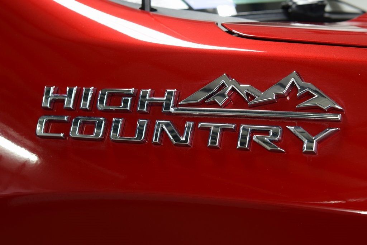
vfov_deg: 17.5
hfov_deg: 26.0
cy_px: 122
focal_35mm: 78
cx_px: 184
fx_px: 795
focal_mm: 52
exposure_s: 1/15
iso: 500
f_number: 6.3
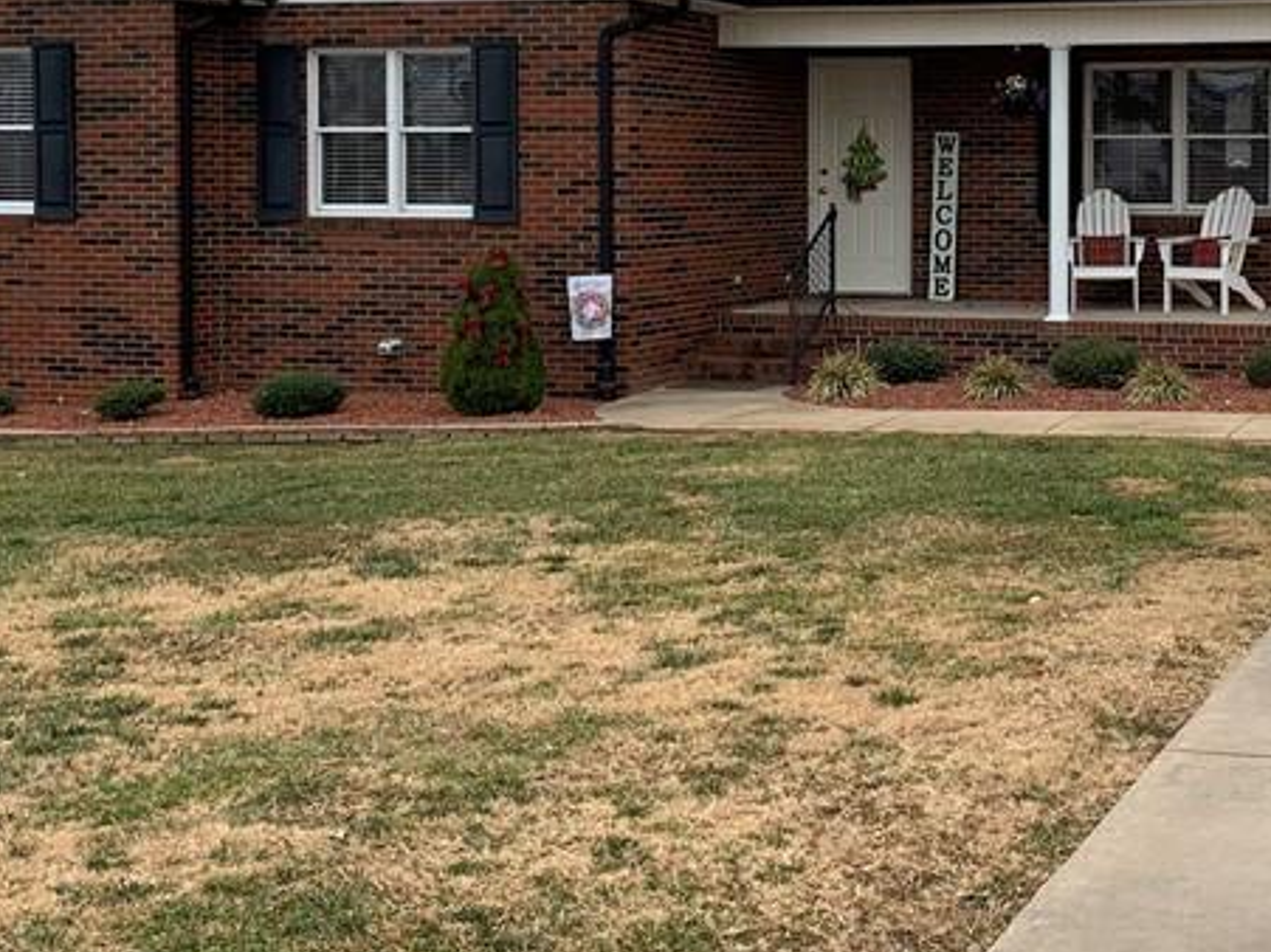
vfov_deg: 24.5
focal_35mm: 59
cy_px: 231
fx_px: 2166
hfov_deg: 31.7
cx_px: 1048
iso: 25
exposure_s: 1/433
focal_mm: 4.25
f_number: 1.8
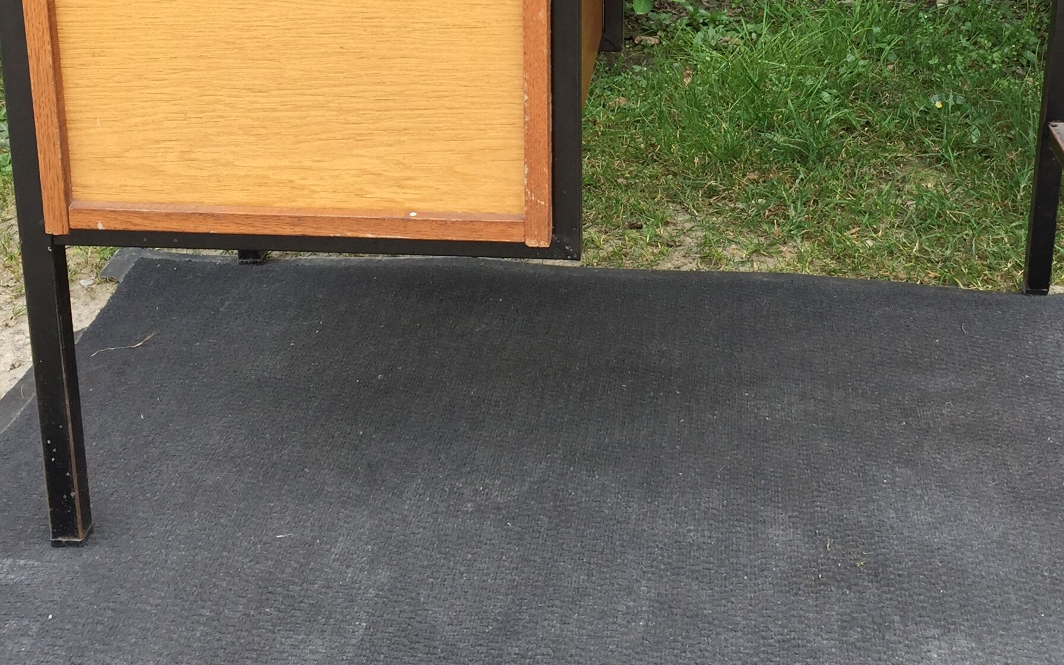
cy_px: 28
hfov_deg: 36.1
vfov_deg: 22.4
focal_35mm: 56
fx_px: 1624
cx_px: 656
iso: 32
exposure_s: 1/377
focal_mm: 4.15
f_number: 2.2
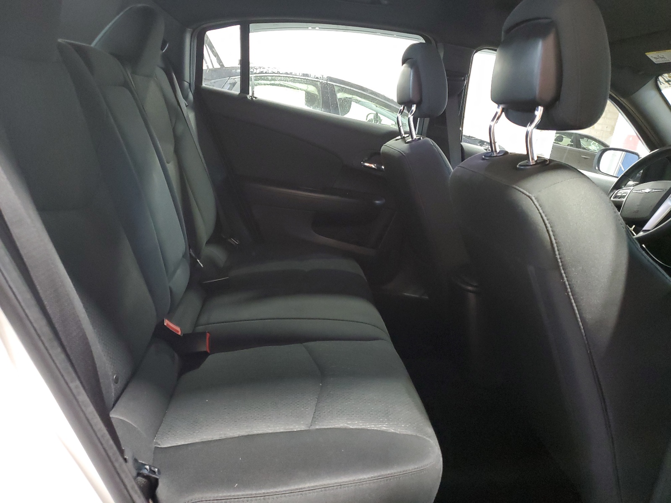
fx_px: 504
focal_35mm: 26
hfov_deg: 67.3
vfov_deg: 53.1
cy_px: 252
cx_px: 336
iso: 338
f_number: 1.5
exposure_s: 1/30
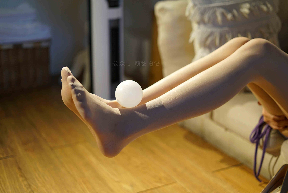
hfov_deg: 39.6
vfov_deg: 27.0
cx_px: 144
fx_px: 400
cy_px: 96
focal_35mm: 50
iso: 320
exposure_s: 1/160
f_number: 2
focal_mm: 50
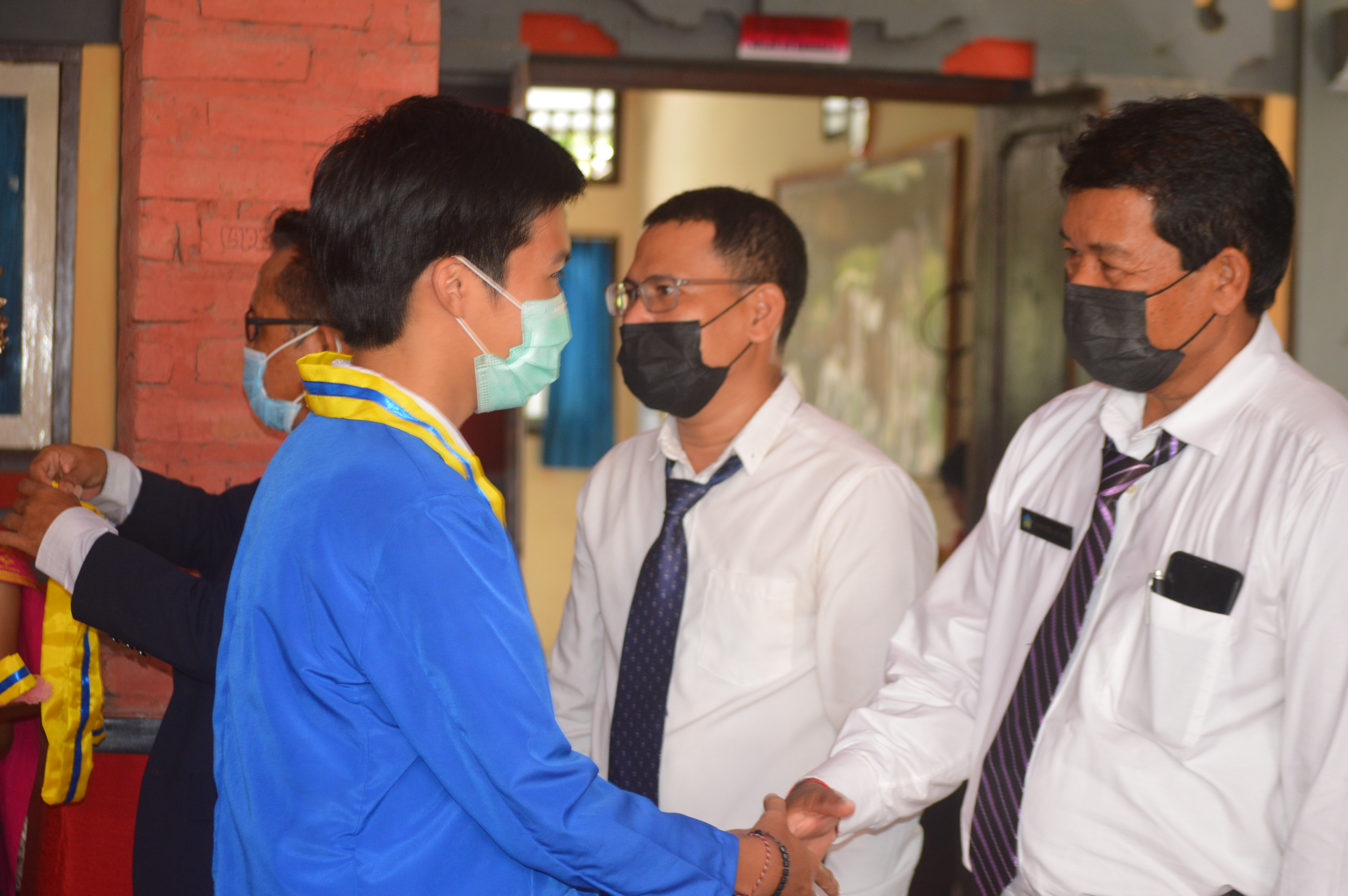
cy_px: 448
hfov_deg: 24.6
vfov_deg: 16.5
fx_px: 3086
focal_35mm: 82
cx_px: 674
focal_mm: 55
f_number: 4
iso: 560
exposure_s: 1/60
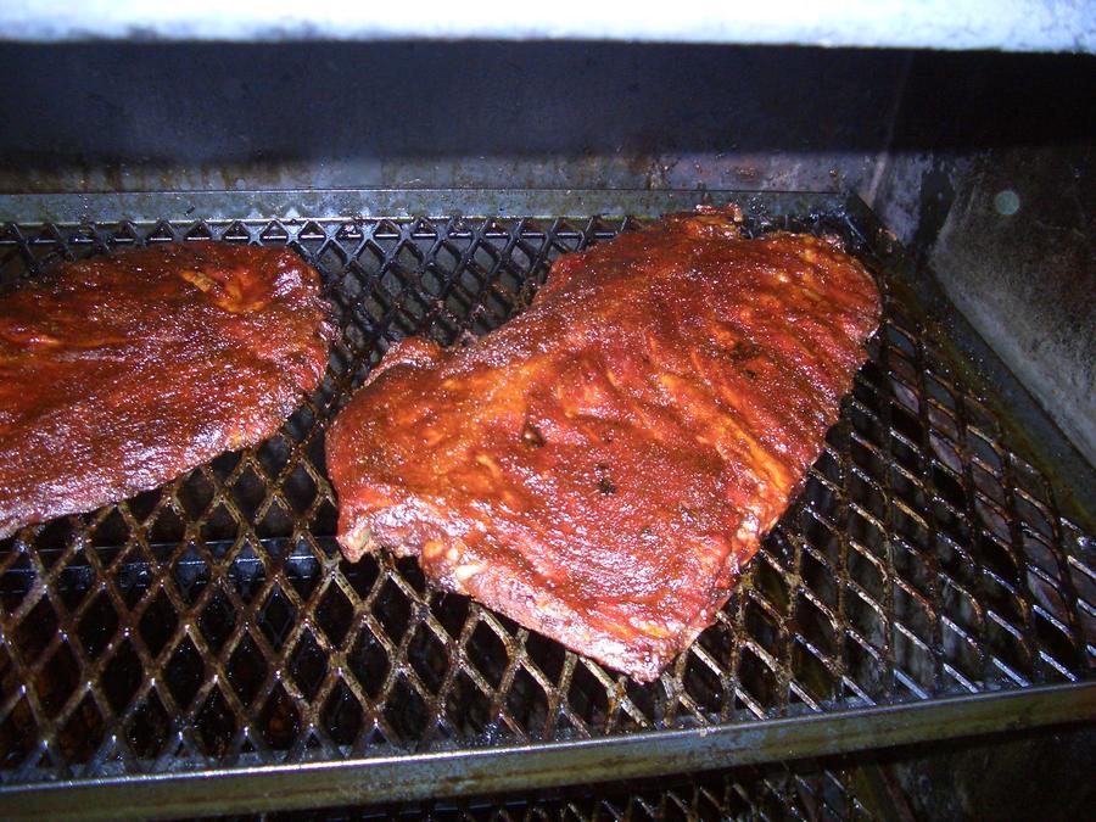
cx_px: 548
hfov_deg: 52.6
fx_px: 1108
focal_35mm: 35
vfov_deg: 40.7
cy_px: 411
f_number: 2.6
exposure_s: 1/60
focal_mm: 5.8
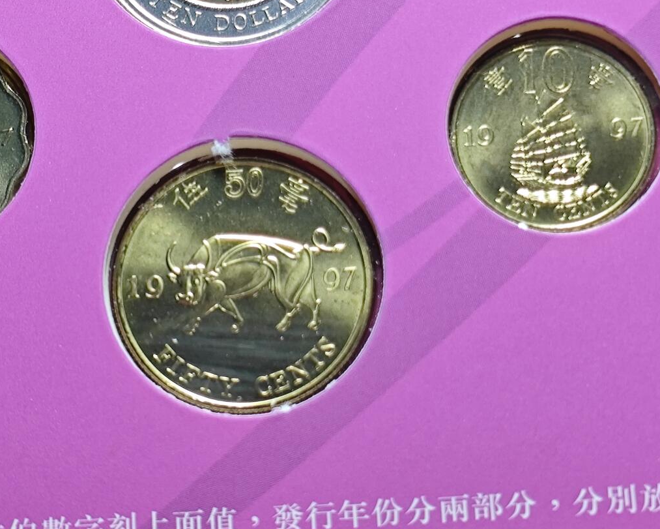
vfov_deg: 17.3
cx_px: 245
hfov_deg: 21.4
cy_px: 213
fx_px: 1739
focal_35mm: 89
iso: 250
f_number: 1.6
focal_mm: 5.84
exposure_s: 1/84.8
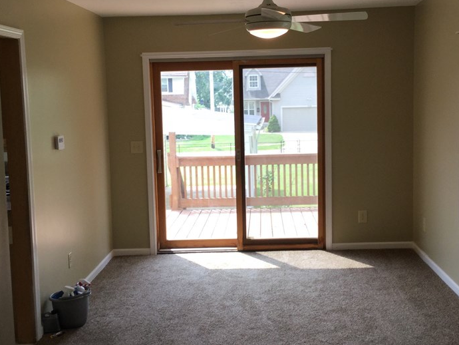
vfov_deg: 31.5
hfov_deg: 41.2
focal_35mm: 46
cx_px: 247
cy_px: 163
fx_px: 610
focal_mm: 3.3
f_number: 2.4
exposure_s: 1/123
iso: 25
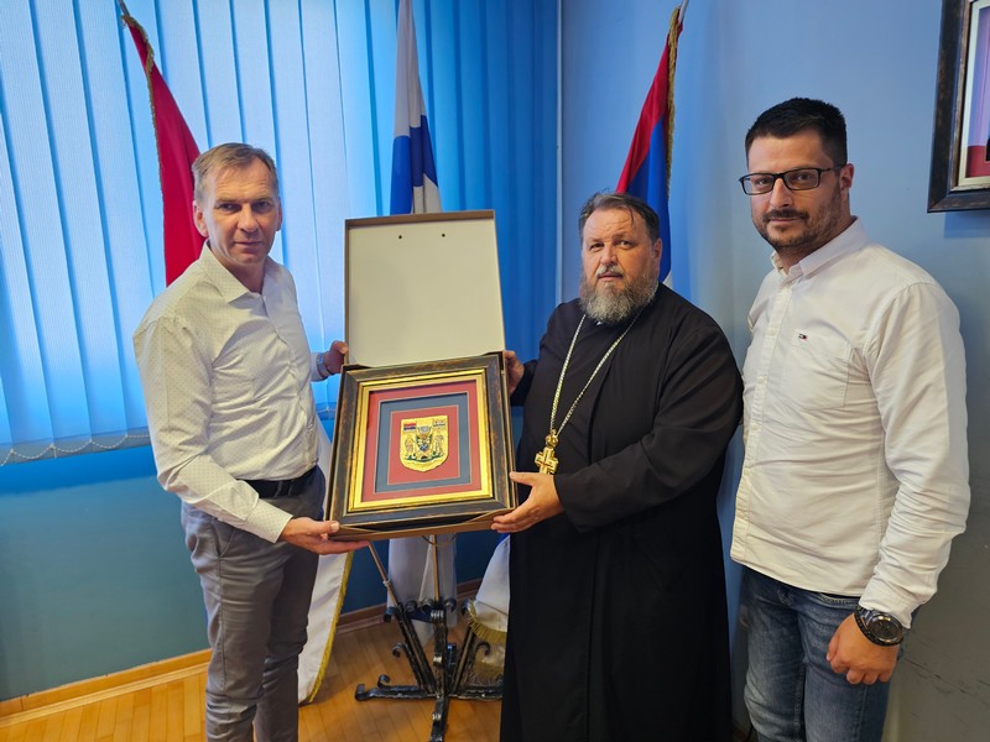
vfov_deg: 58.9
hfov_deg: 73.9
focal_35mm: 23
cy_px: 371
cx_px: 495
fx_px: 658
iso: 400
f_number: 1.7
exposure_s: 1/100
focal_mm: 6.3
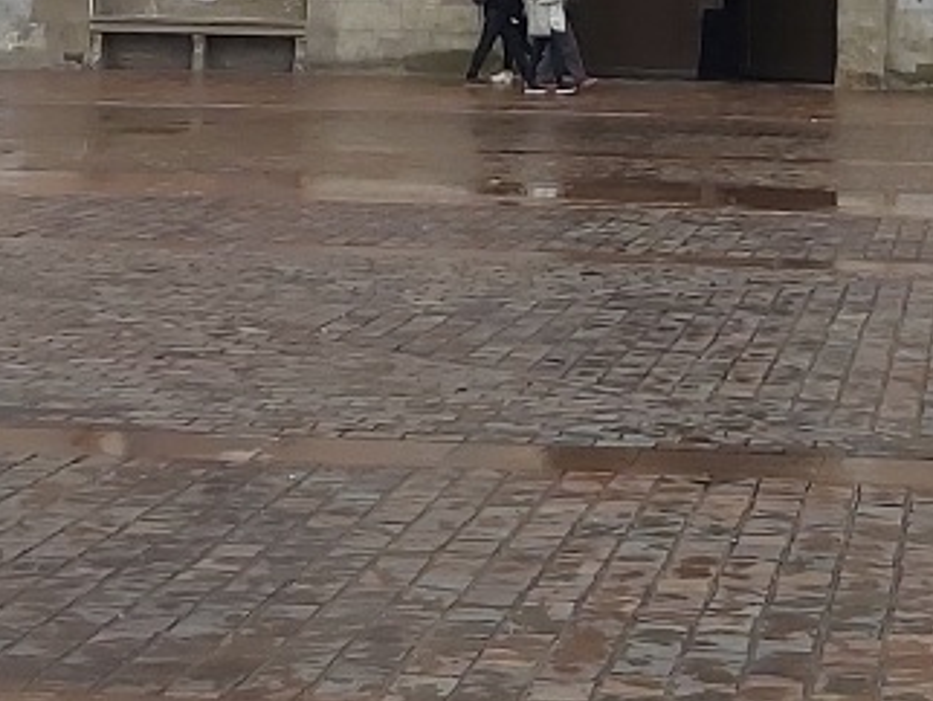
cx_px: 637
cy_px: -456
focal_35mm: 130
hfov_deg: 15.1
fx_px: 3506
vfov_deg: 10.9
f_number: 1.7
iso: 64
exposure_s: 1/1250
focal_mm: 3.92
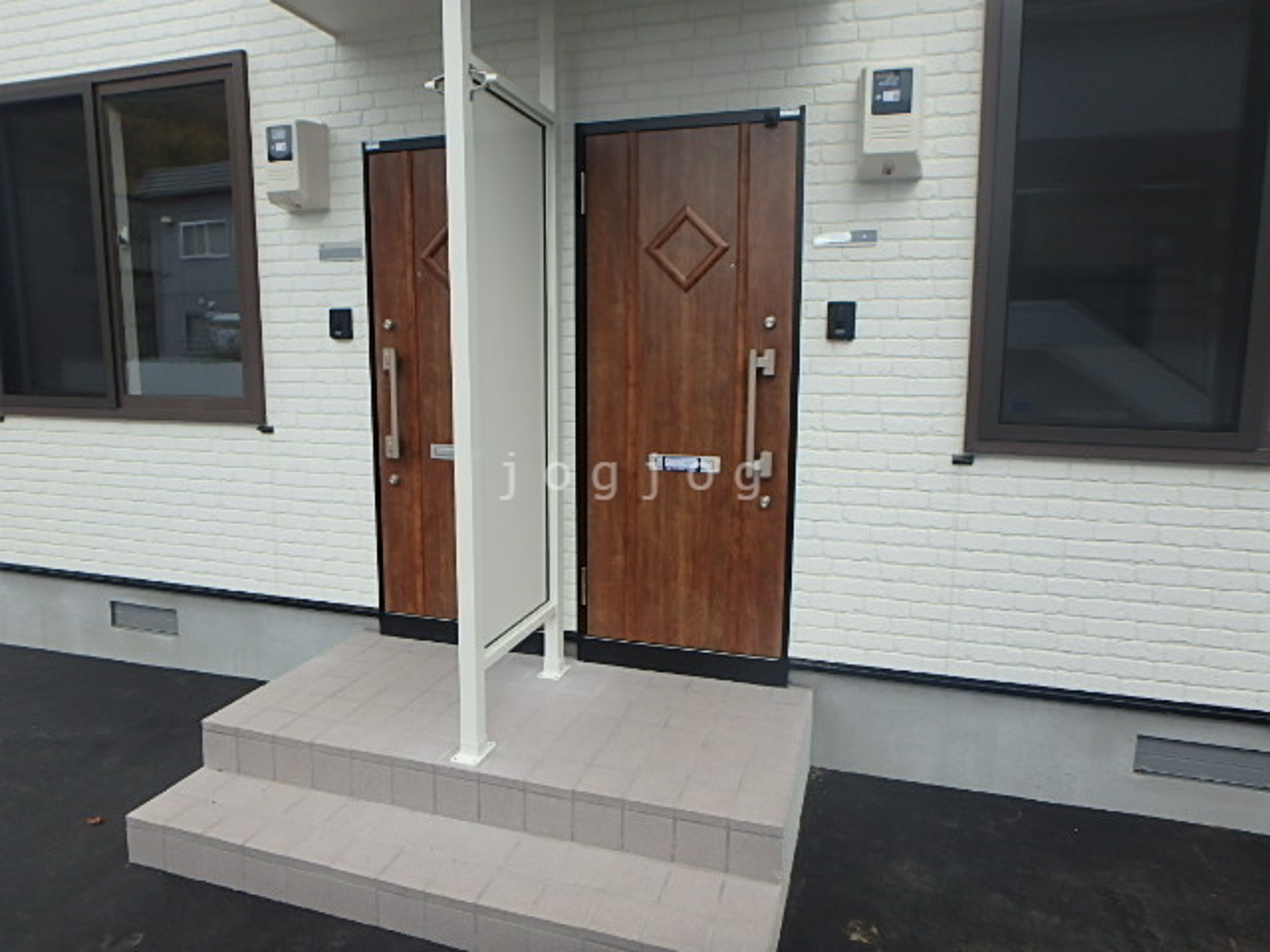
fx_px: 770
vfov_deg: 63.4
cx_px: 635
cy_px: 476
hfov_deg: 79.0
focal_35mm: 21
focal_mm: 3.7
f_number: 3.5
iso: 125
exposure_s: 1/200
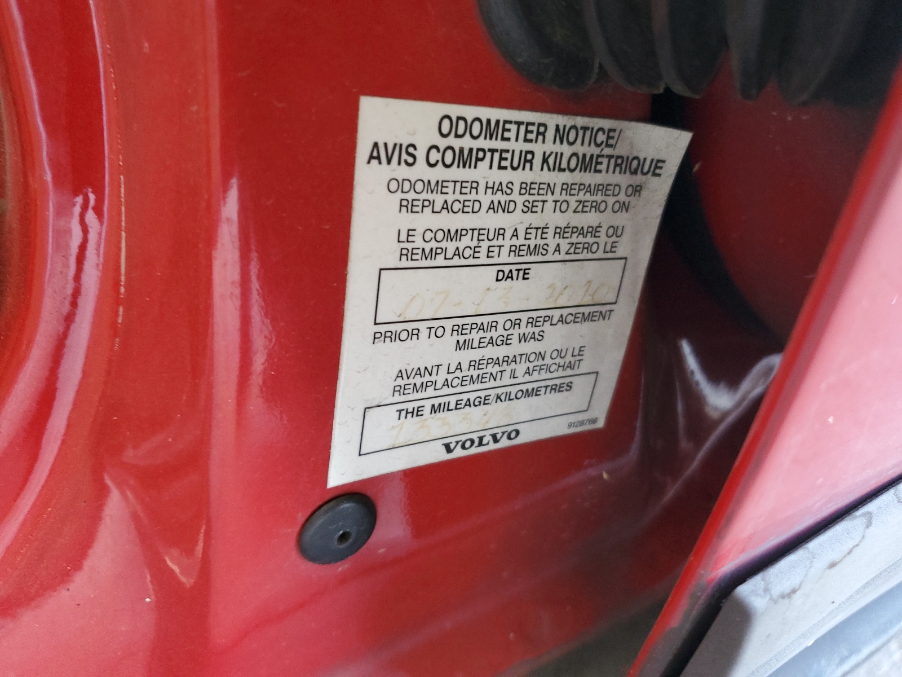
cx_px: 451
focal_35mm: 26
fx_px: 677
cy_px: 338
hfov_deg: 67.3
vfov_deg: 53.1
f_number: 1.5
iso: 160
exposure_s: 1/60.2
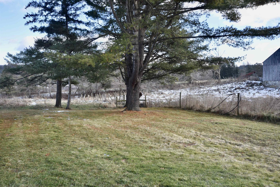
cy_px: 94
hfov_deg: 61.9
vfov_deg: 43.6
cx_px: 140
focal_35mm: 30
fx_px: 233
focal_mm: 20
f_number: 5.6
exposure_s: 1/125
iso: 100
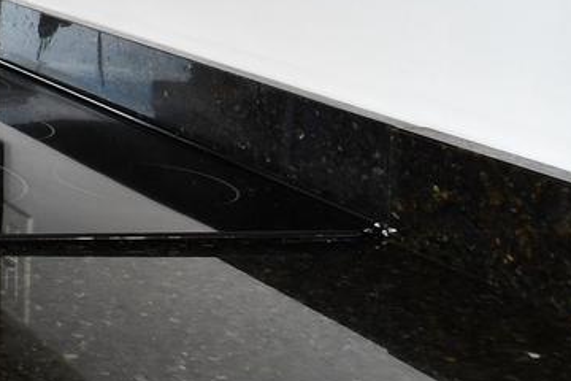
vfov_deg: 17.5
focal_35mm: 72
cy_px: -143
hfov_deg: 18.7
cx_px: -550
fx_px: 1142
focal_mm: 12
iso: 200
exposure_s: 1/125
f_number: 5.6
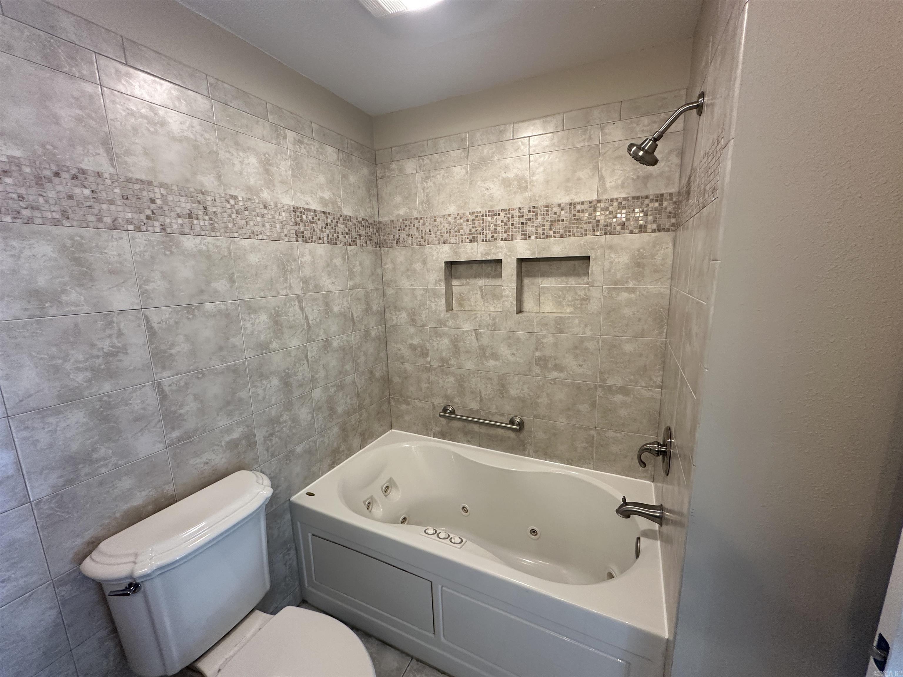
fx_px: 365
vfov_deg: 85.7
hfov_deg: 102.1
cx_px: 452
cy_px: 338
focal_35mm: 14
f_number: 2.2
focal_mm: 2.22
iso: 160
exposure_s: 1/60
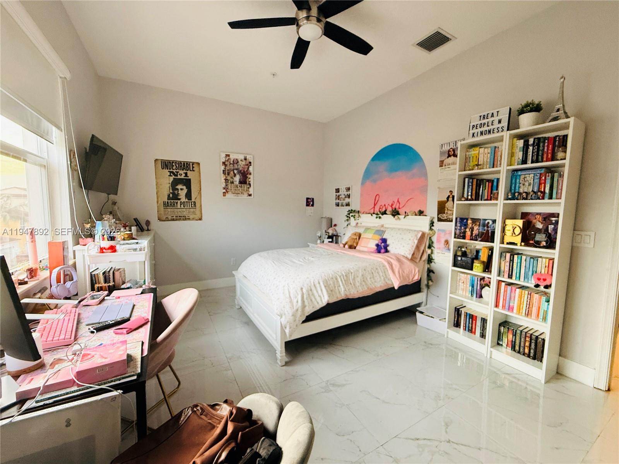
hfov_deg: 102.1
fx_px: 250
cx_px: 310
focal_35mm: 14
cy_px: 232
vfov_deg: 85.7
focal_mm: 2.22
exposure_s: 1/60
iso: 320
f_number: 2.2
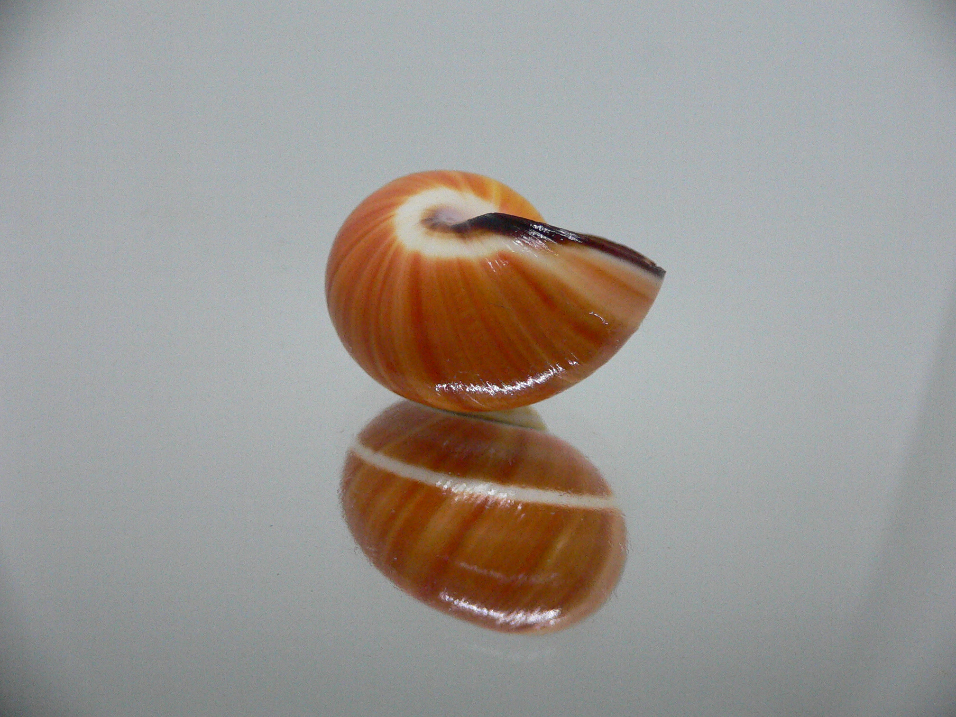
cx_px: 478
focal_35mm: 35
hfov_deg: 52.6
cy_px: 358
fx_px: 967
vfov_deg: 40.7
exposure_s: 1/60
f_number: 2.8
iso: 200
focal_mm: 4.6
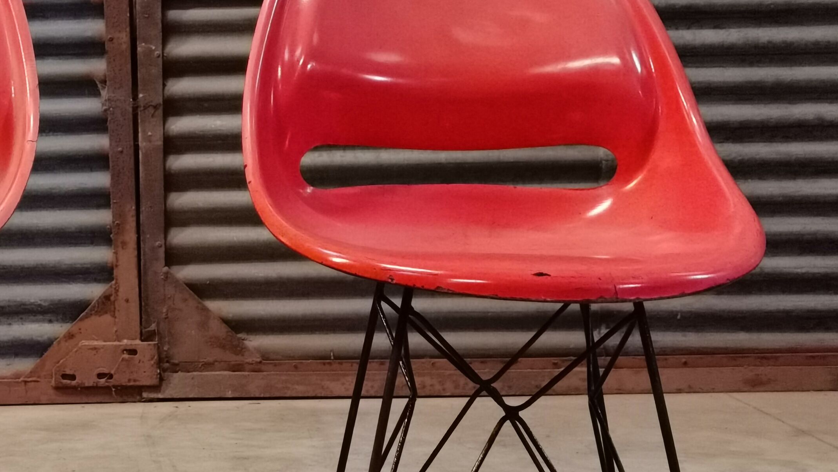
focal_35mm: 67
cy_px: 296
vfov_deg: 18.0
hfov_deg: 30.7
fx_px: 1489
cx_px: 182
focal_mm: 6.71
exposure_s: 1/33.3
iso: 640
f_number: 1.9
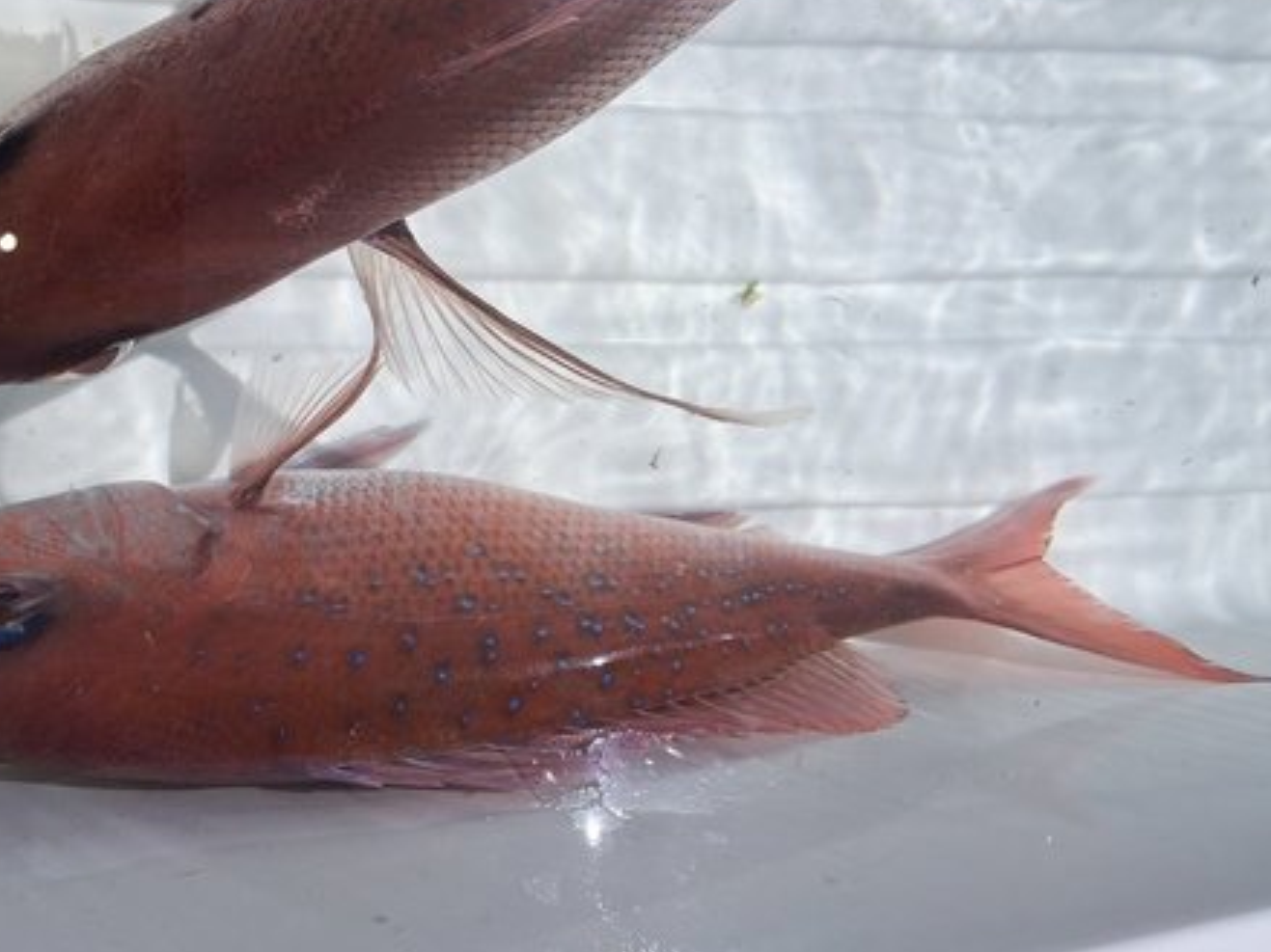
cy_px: 327
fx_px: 1285
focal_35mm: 35
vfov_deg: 40.2
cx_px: 649
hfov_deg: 52.6
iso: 50
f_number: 1.8
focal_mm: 5.23
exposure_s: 1/1282
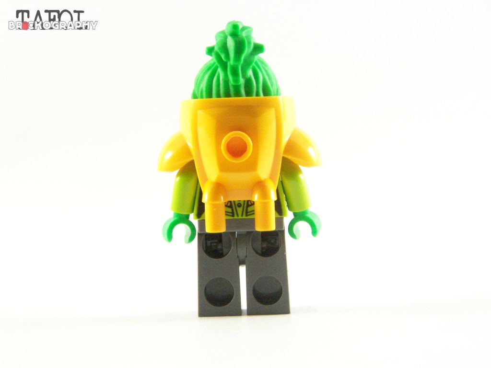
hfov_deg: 16.8
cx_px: 246
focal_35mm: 117
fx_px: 1660
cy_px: 184
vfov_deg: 12.7
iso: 400
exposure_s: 1/60
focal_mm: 19.4
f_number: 3.6
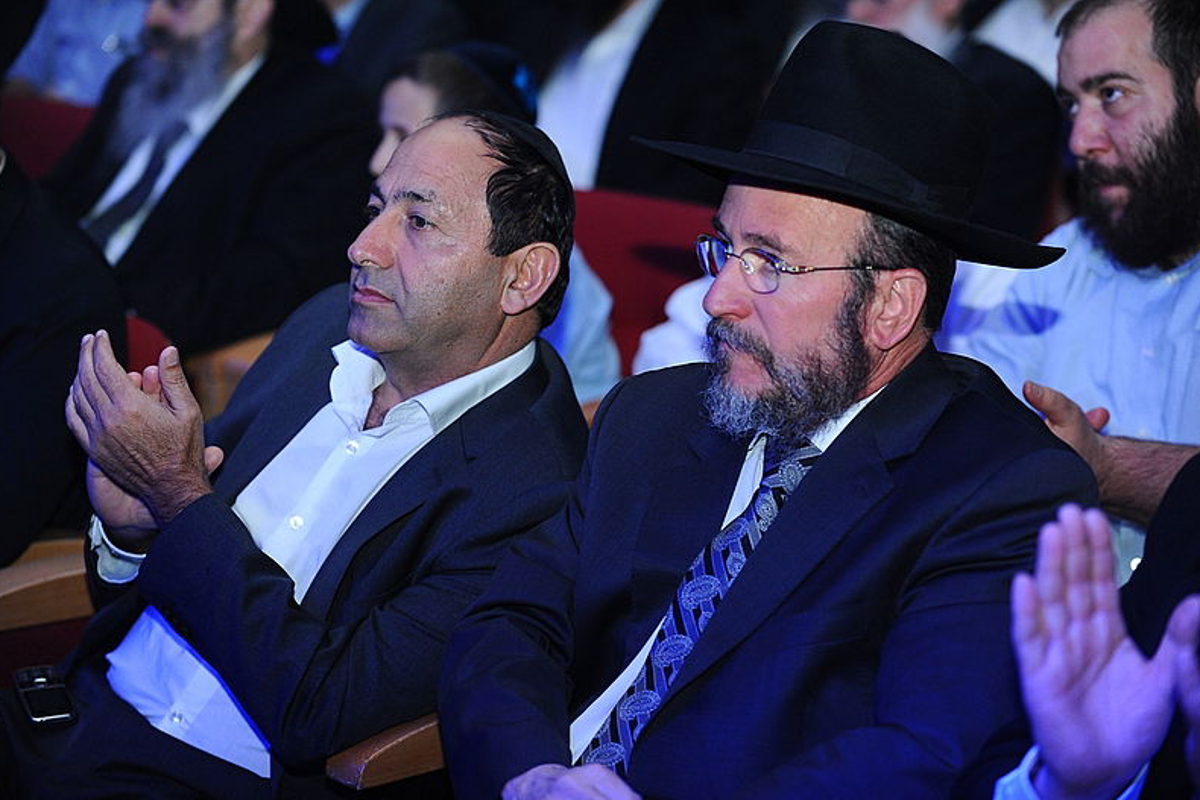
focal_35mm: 83
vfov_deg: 16.5
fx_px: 2767
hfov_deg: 24.5
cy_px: 403
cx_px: 600
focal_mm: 82
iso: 1600
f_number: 3.2
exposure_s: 1/250
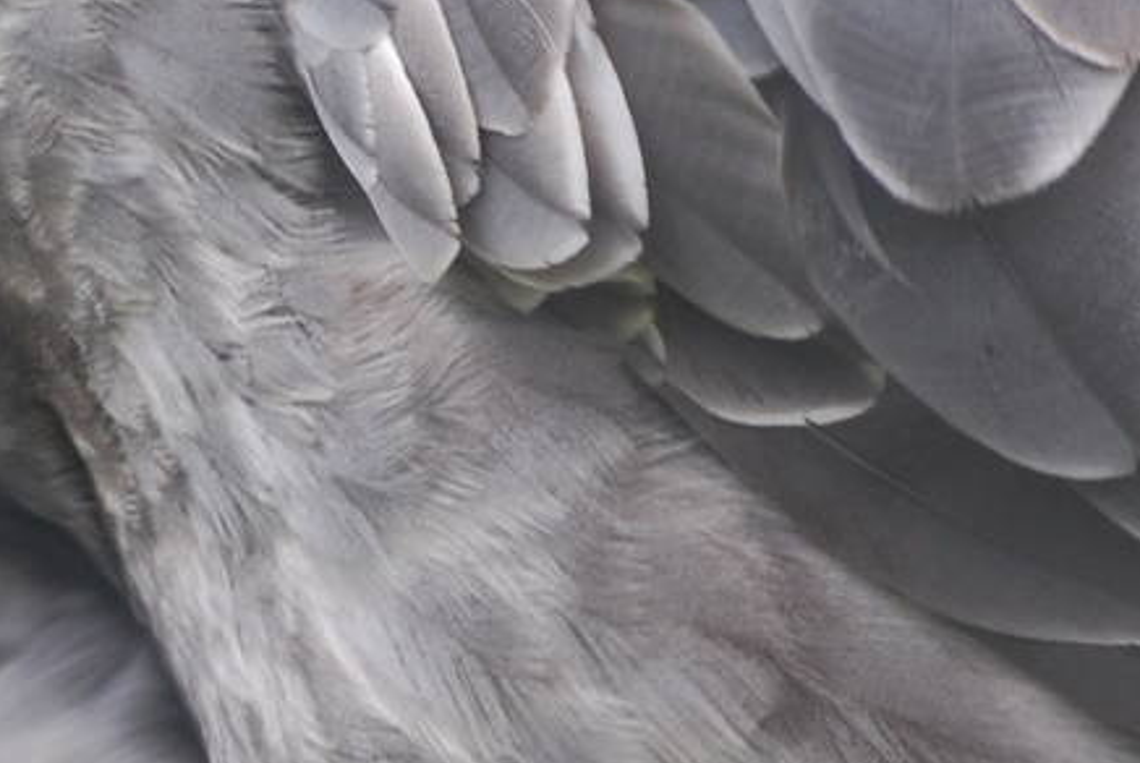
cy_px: 511
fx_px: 38431
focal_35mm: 1212
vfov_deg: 1.1
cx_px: 157
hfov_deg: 1.7
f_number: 5.3
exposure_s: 1/125
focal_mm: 220
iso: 280
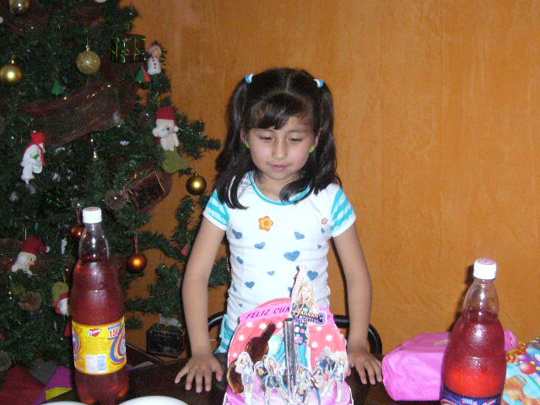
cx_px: 270
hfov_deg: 34.9
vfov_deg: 26.6
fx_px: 858
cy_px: 202
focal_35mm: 55
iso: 400
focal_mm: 6.6
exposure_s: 1/30
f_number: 3
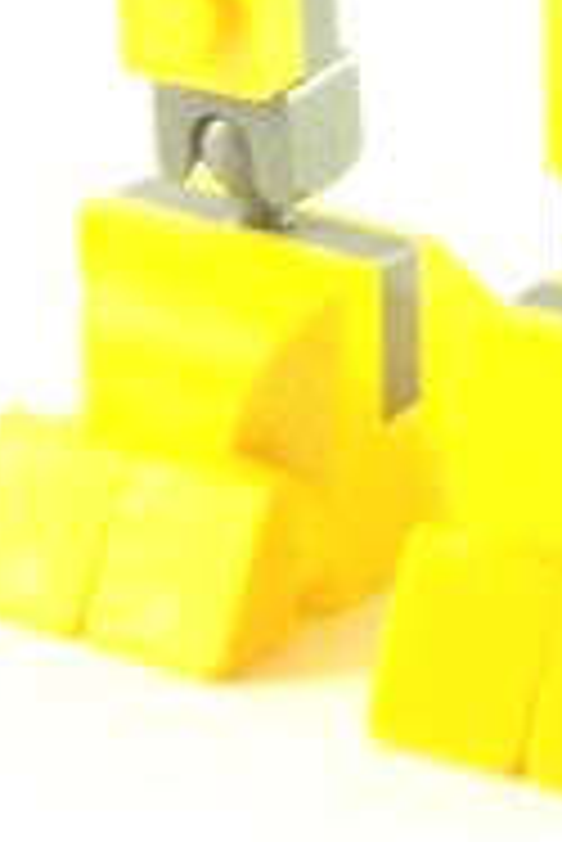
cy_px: -774
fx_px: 6380
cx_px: 468
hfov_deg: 5.0
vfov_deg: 7.3
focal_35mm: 273
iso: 400
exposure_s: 1/60
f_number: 4
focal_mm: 8
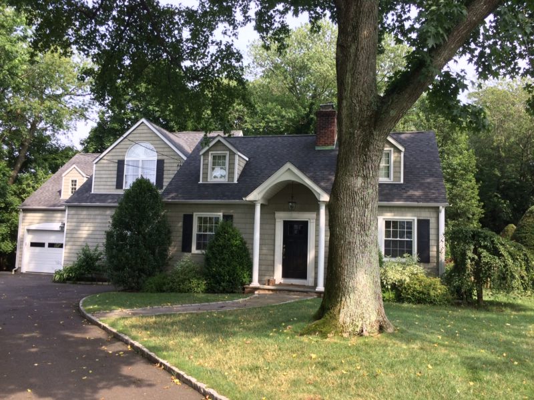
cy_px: 200
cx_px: 267
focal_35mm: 29
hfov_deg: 61.7
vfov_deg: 48.2
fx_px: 447
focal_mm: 4.15
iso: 32
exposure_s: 1/410
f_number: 2.2
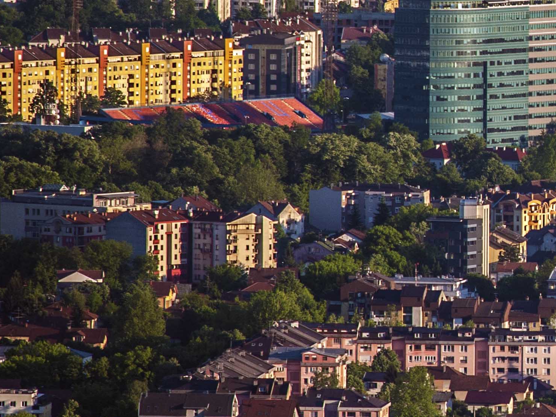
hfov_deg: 2.4
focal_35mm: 832
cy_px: 153
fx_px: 13362
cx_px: 741
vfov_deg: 1.8
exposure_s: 1/2000
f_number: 4.5
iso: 800
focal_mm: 300
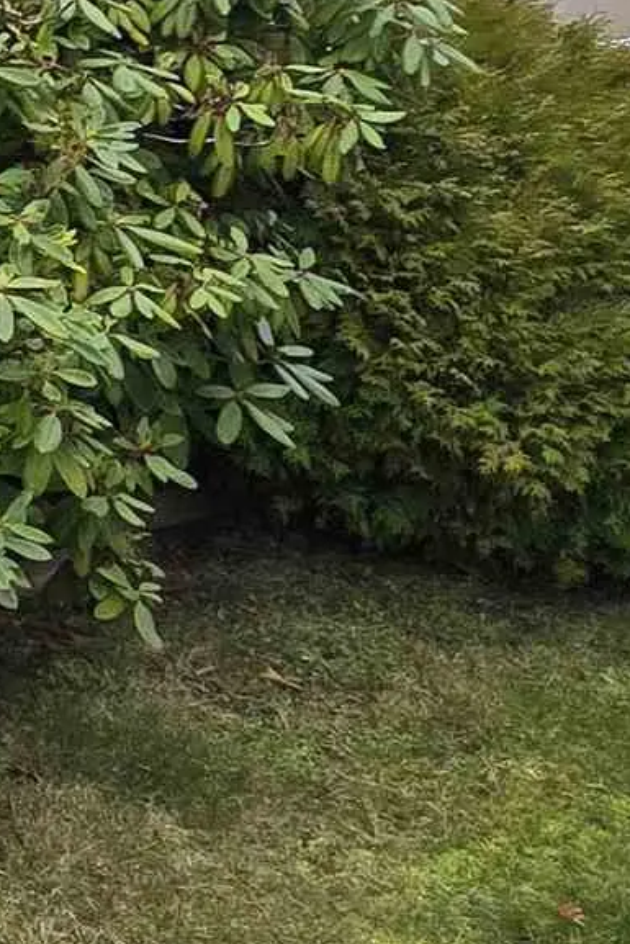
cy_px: 208
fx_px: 1889
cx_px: -882
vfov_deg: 27.6
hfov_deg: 13.6
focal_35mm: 72
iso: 50
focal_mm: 2.2
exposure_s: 1/404
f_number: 2.2
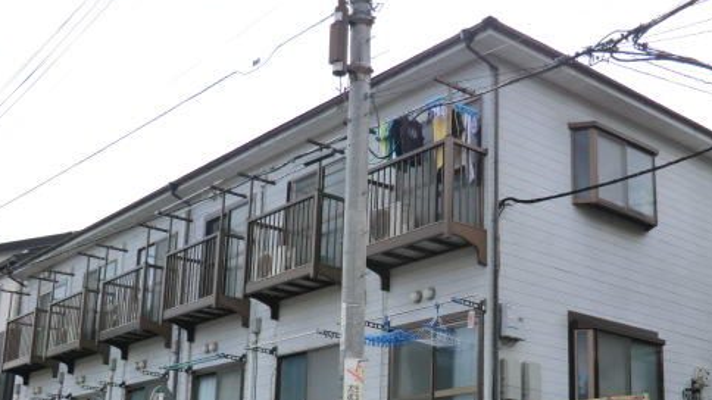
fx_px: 925
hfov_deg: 41.8
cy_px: 316
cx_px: 437
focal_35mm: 49
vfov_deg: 24.1
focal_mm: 6.1
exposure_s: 1/640
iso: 80
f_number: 3.6
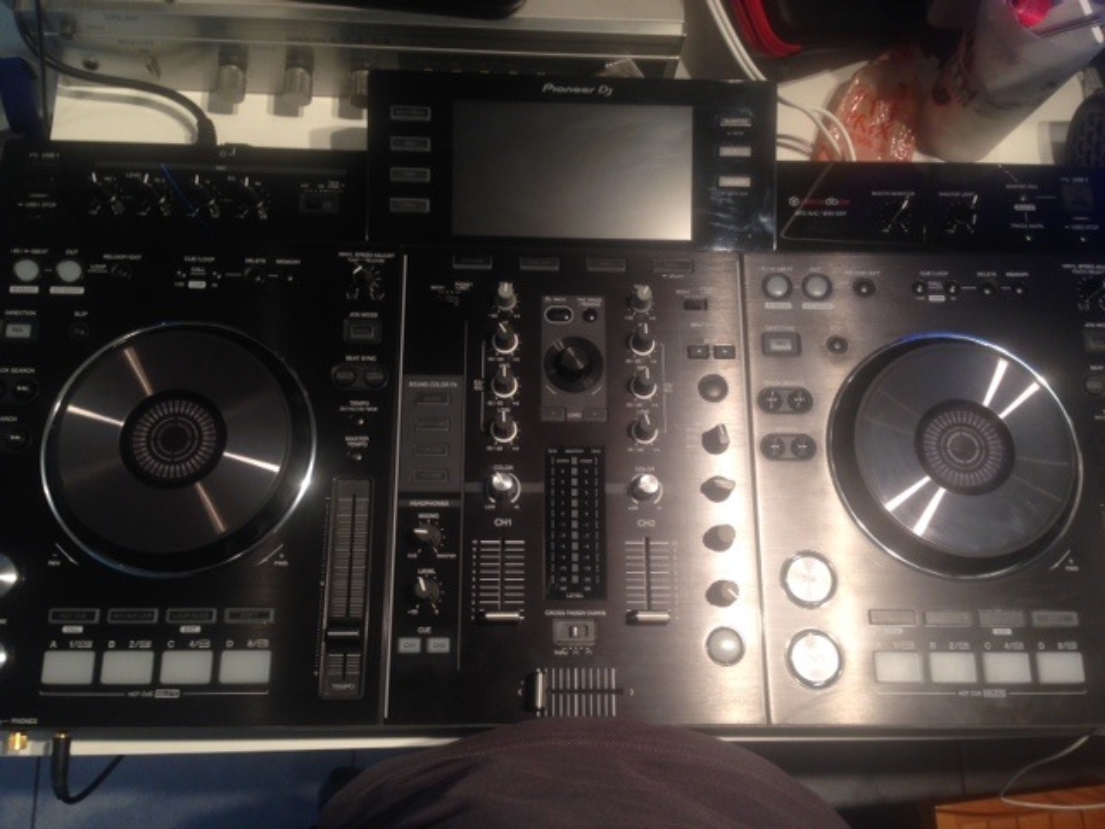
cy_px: 414
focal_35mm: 33
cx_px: 552
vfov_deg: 42.9
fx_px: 1053
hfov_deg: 55.4
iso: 80
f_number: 2.4
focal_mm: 4.12
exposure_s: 1/20
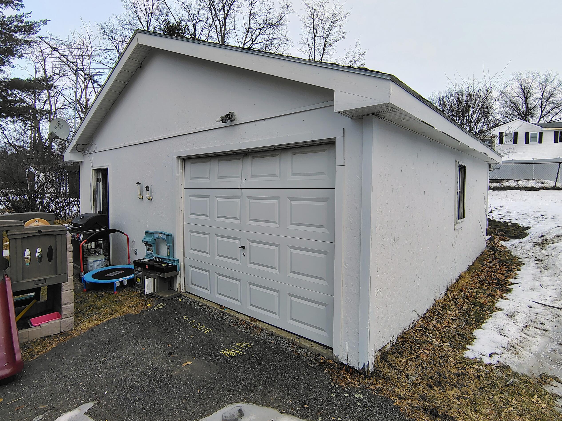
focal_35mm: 19
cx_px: 262
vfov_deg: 68.6
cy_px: 196
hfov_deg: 84.5
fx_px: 308
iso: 100
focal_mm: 2.13
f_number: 2.2
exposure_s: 1/476
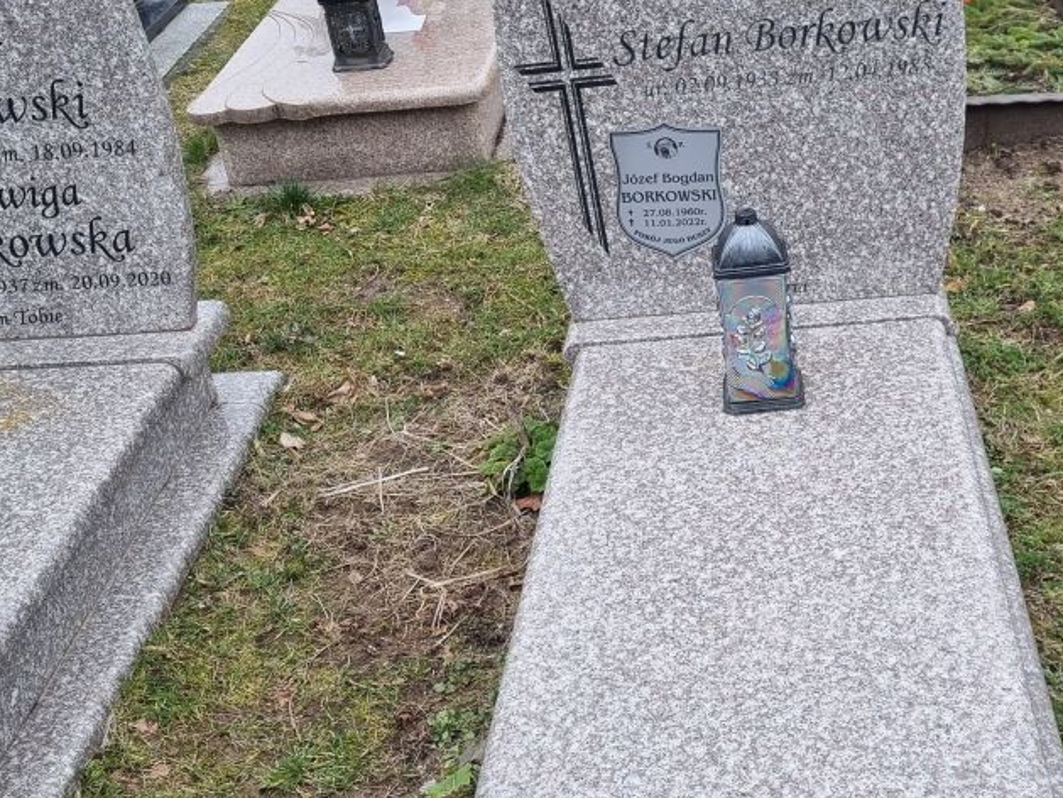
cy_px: 495
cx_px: 796
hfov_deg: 37.3
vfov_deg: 29.0
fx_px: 1536
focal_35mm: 50
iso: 50
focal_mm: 5.4
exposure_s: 1/566
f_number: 1.8
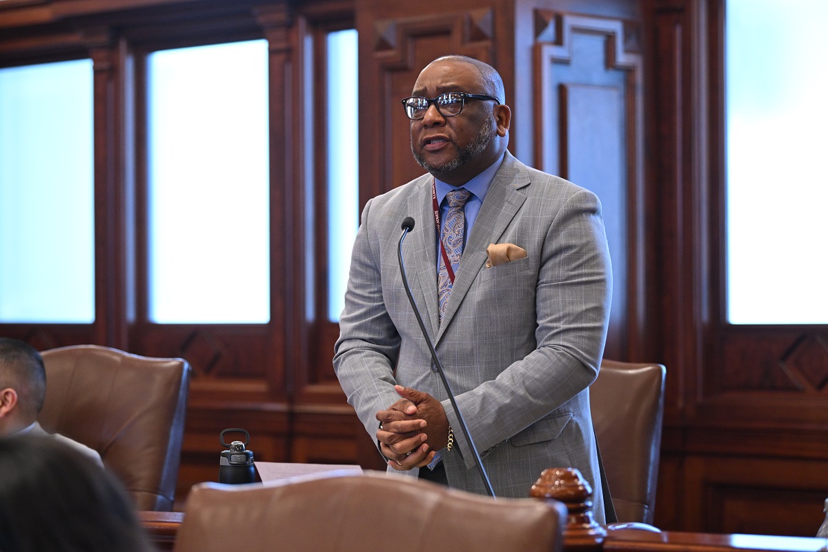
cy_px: 276
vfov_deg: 13.4
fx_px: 2346
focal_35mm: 102
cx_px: 414
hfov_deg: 20.0
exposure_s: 1/200
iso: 3200
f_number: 2.8
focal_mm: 102
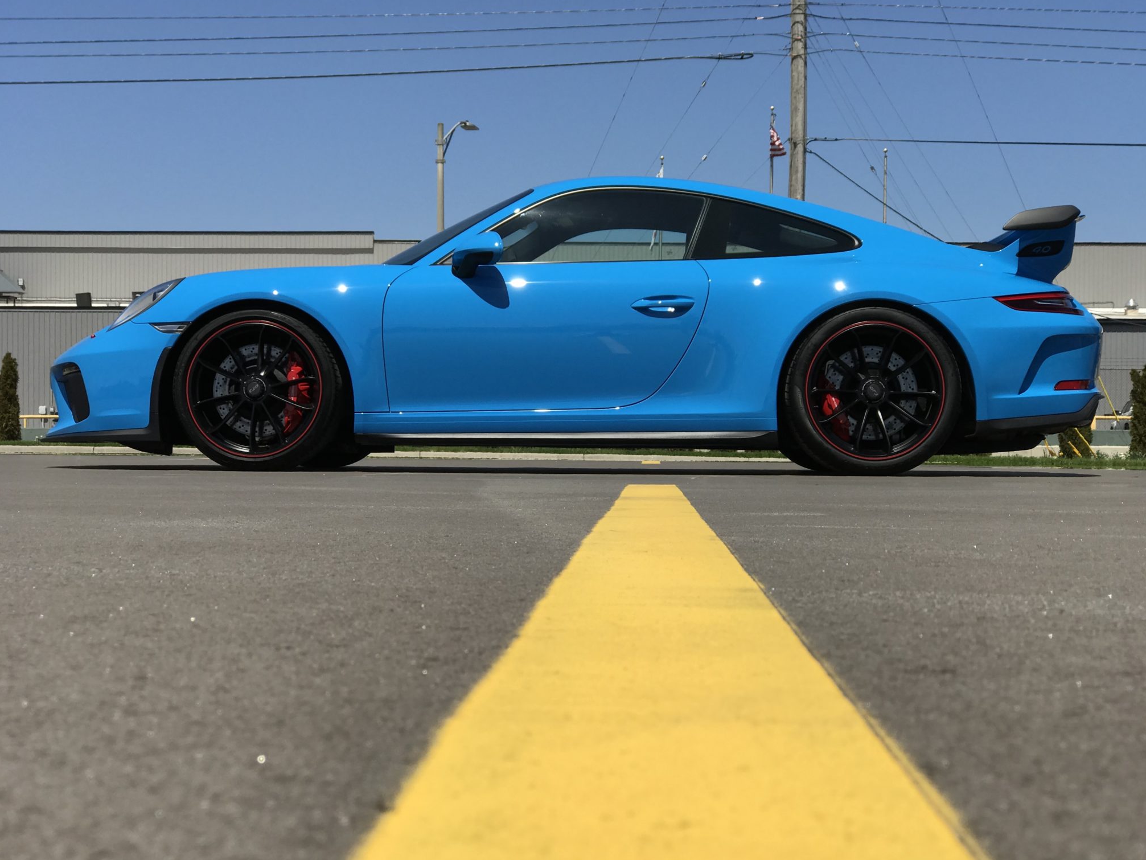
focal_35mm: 58
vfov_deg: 25.2
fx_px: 1920
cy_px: 424
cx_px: 582
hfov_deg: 33.2
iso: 20
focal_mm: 6.6
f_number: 2.8
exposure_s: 1/1429
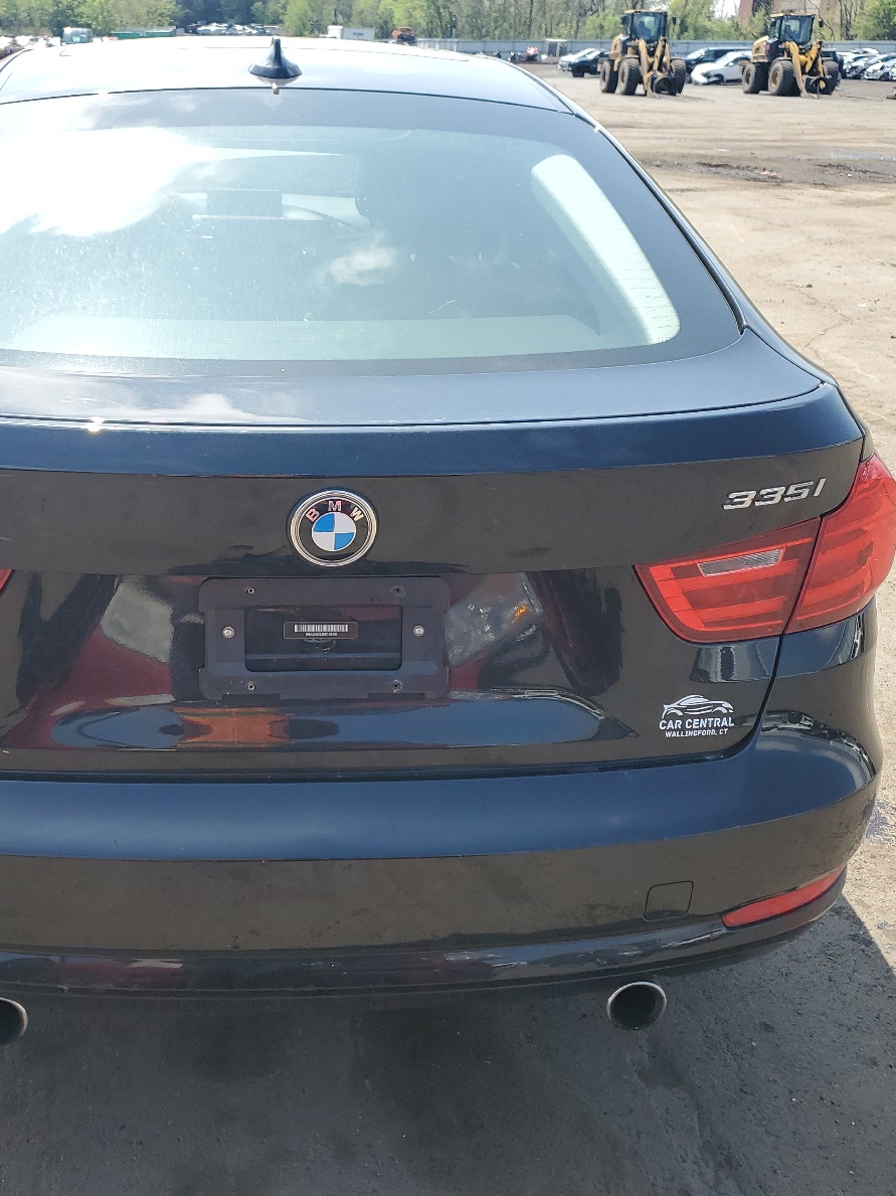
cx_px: 260
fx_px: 1209
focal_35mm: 35
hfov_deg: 39.9
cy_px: 603
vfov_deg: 52.6
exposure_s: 1/1429
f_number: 1.5
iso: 50
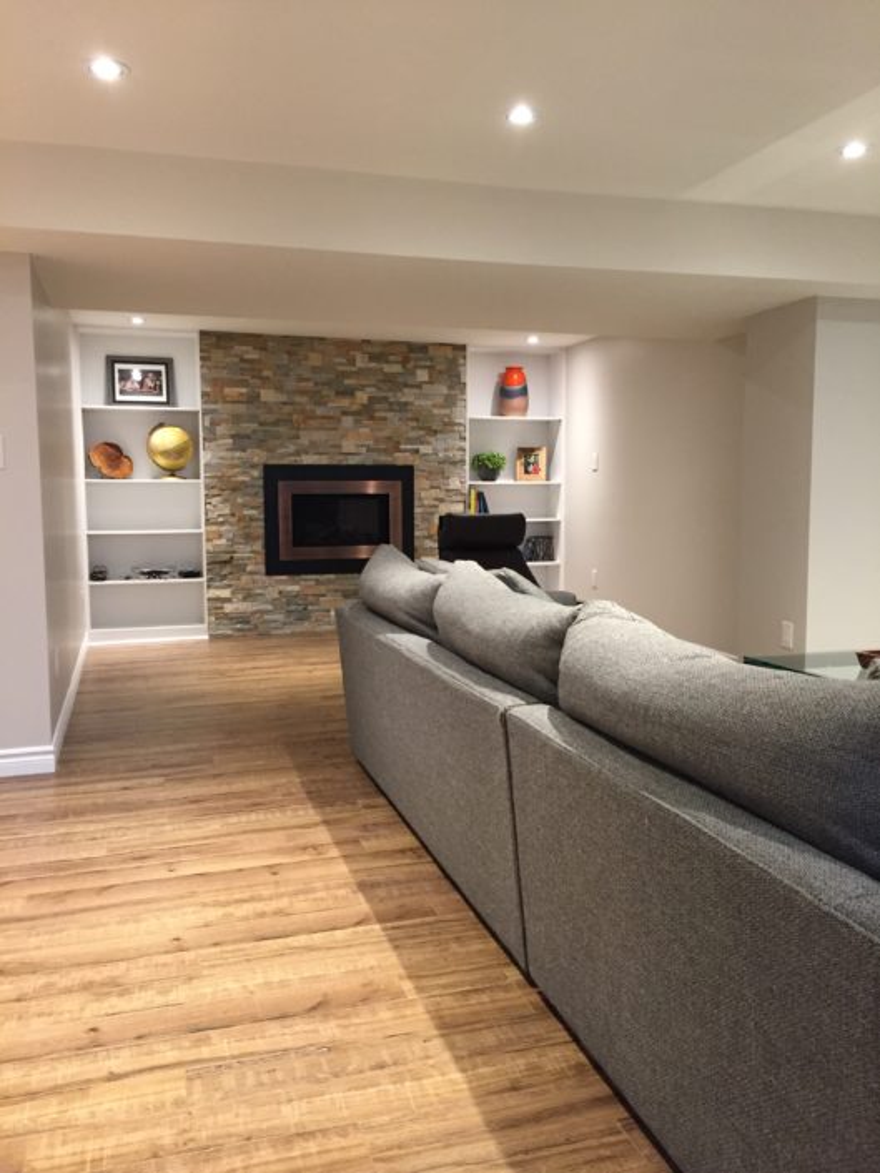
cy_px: 586
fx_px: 983
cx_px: 440
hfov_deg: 48.2
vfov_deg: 61.7
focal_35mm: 29
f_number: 2.2
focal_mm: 4.15
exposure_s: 1/33
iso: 250
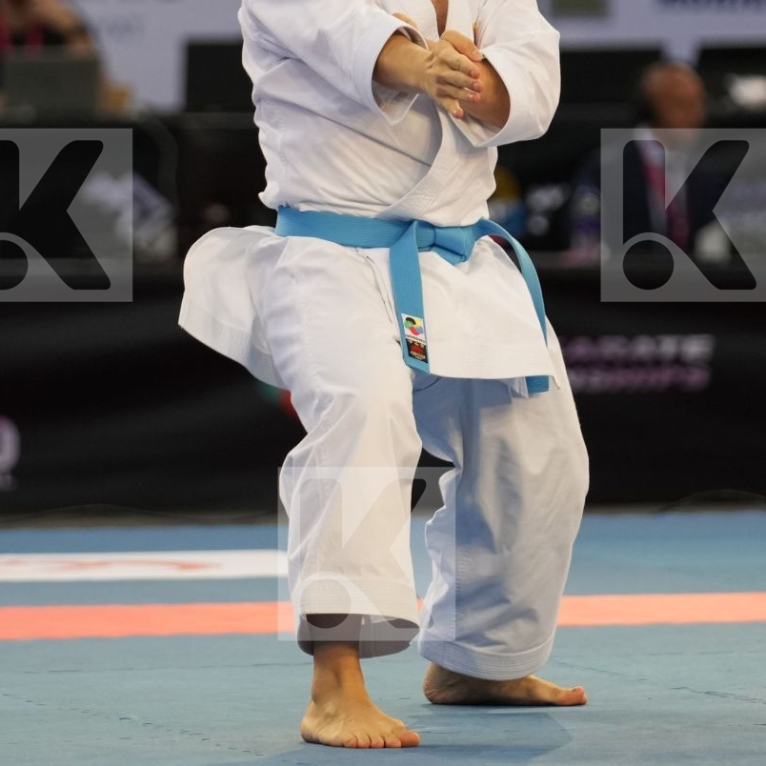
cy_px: 215
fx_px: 12568
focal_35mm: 502
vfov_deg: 3.5
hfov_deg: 3.5
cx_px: 367
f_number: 2.8
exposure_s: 1/500
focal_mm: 176
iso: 800
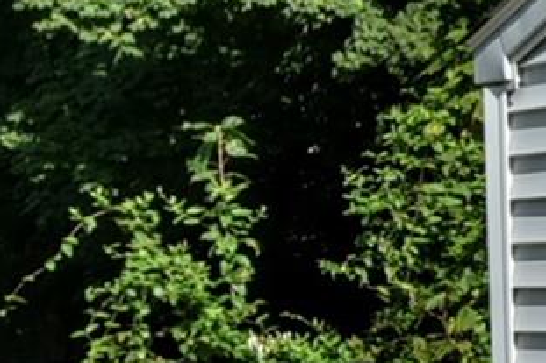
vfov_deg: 8.5
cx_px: 1276
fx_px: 2395
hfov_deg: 11.1
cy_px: 544
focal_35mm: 158
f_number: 2.8
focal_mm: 24
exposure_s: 1/4000
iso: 100
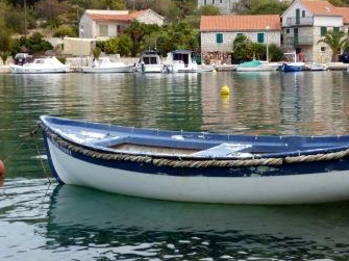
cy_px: 94
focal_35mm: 83
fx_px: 837
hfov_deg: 23.5
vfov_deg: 17.7
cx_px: 226
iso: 100
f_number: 4.8
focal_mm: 11
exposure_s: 1/250
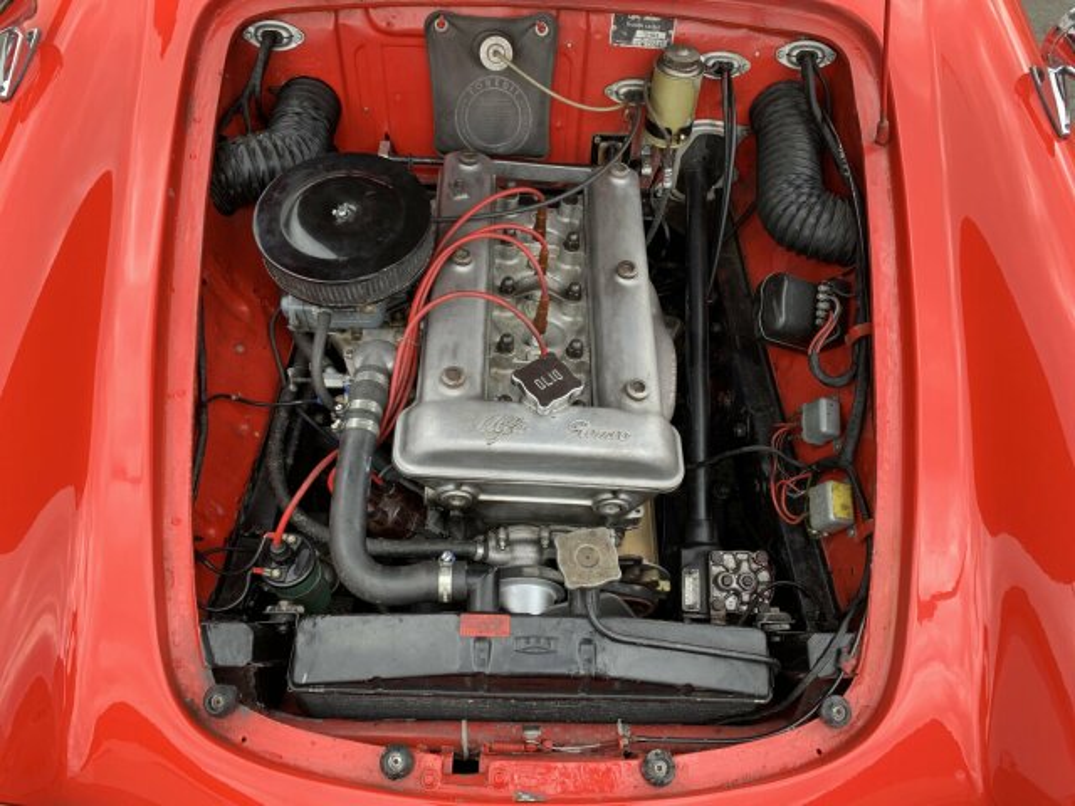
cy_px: 403
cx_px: 538
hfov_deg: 67.3
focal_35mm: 26
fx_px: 807
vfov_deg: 53.1
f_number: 1.8
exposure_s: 1/212
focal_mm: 4.25
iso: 25
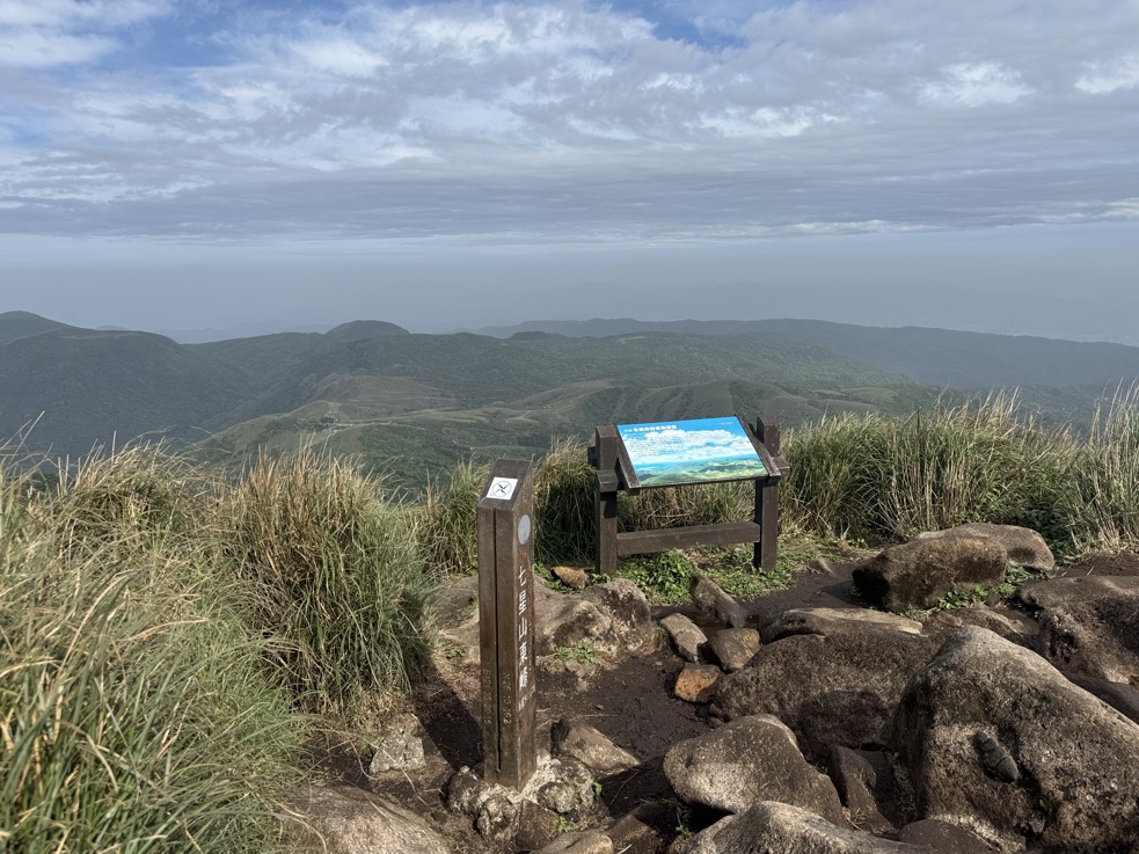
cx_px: 563
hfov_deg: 69.4
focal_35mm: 25
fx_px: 822
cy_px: 444
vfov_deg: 54.9
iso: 80
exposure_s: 1/4608
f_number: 1.78
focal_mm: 6.76
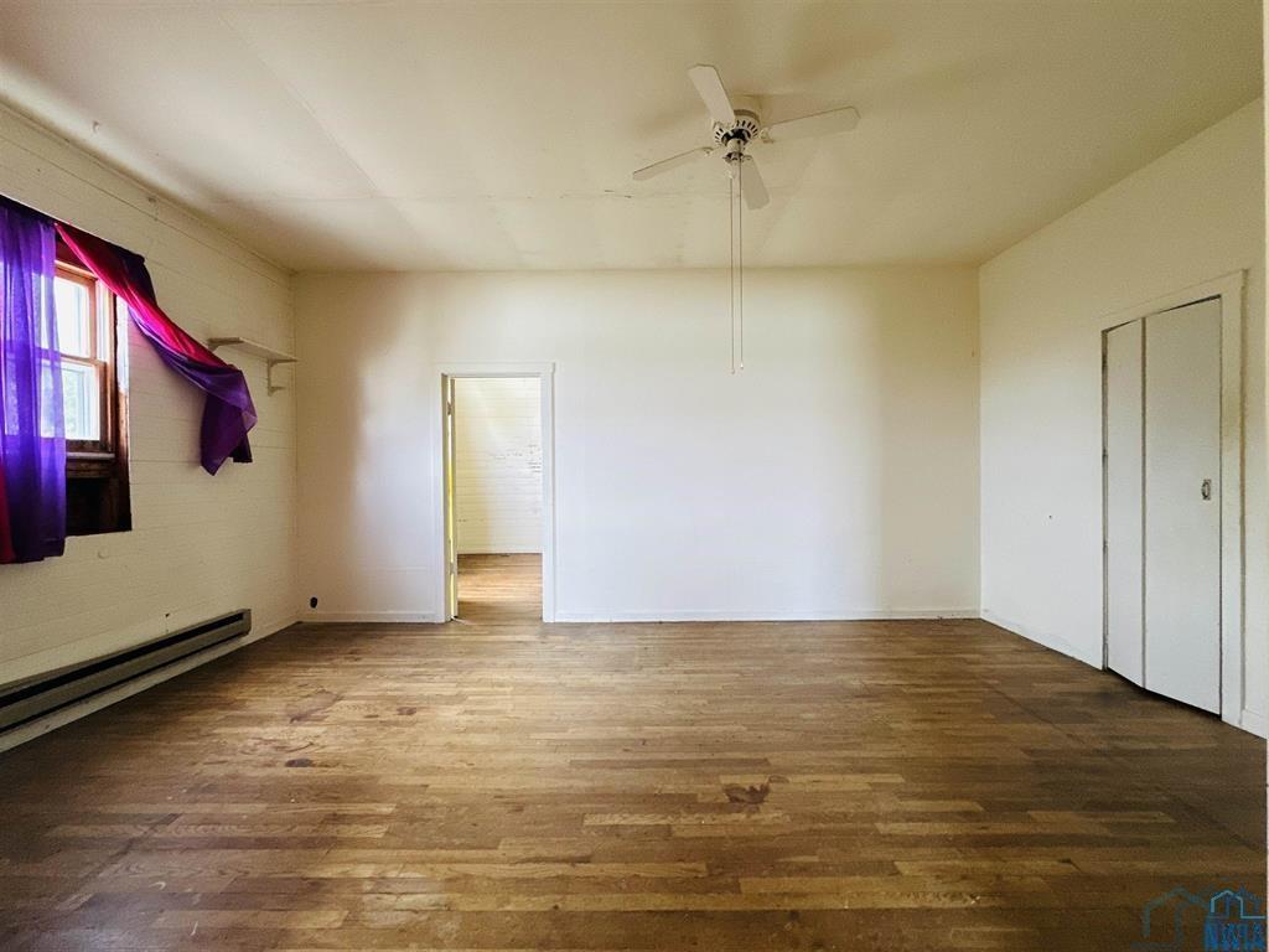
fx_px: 513
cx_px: 634
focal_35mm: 14
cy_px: 476
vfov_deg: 85.7
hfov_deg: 102.1
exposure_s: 1/99
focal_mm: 2.22
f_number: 2.2
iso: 320
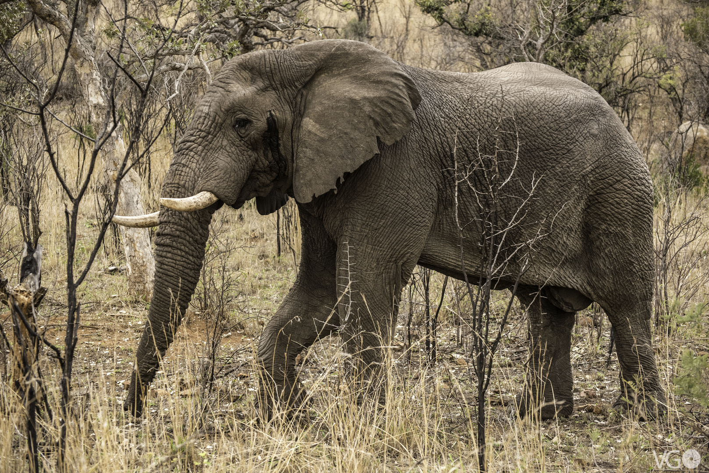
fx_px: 1970
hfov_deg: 20.4
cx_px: 354
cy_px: 236
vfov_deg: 13.7
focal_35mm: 100
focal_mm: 100
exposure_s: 1/400
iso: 1800
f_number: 5.6
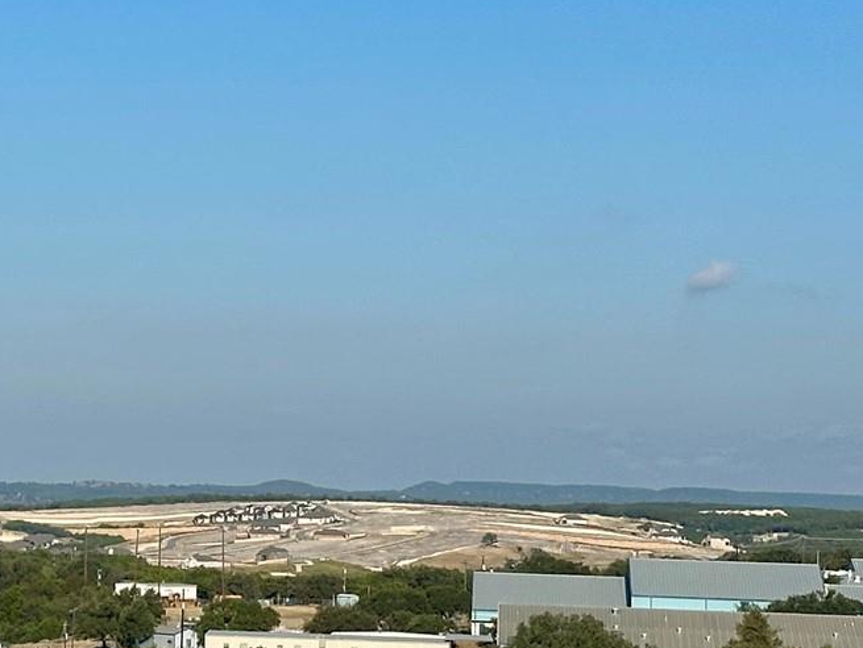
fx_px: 3742
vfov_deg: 9.9
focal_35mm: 150
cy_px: 183
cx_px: -29
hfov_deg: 13.0
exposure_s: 1/6623
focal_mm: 6.86
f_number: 1.78
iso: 64
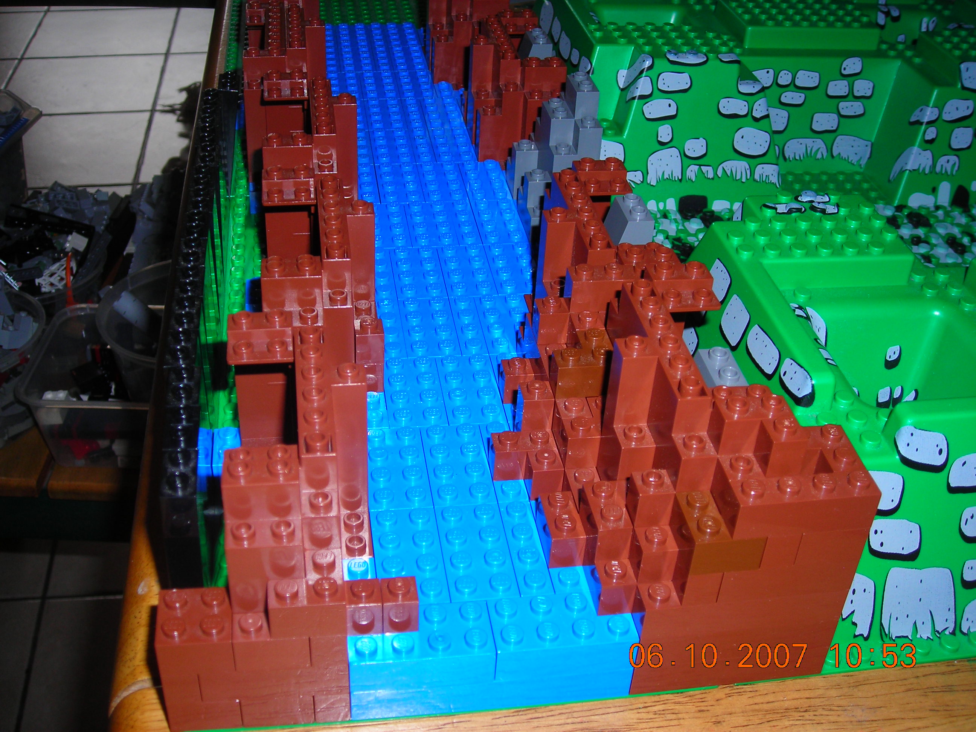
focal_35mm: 41
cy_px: 366
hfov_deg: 45.8
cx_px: 488
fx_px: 1156
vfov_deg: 35.1
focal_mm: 6.8
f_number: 3.3
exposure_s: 1/60.1
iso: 50
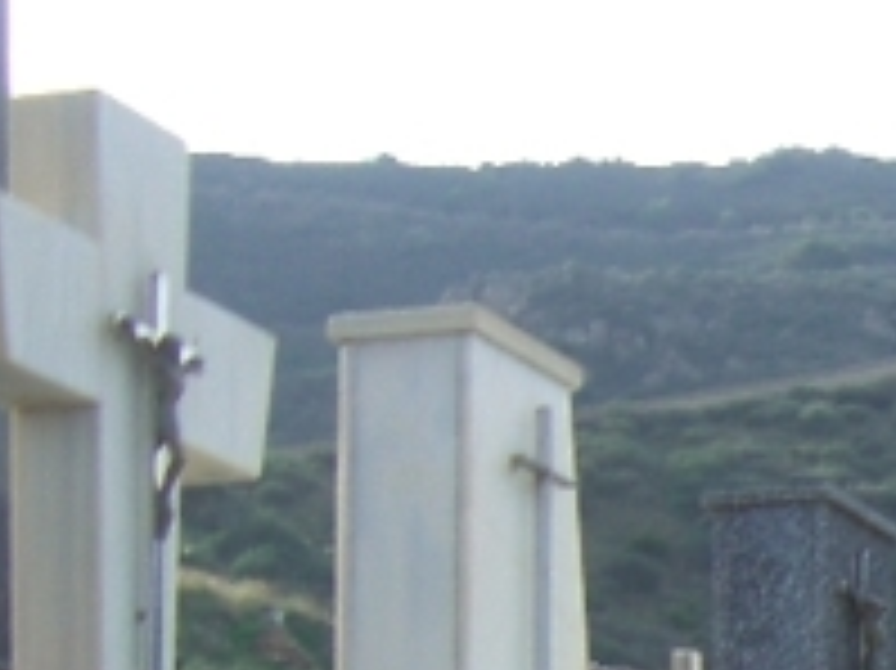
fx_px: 4449
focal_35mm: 172
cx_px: 1409
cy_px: 1171
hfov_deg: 11.0
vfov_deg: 8.3
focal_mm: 7.9
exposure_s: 1/400
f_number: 2.8
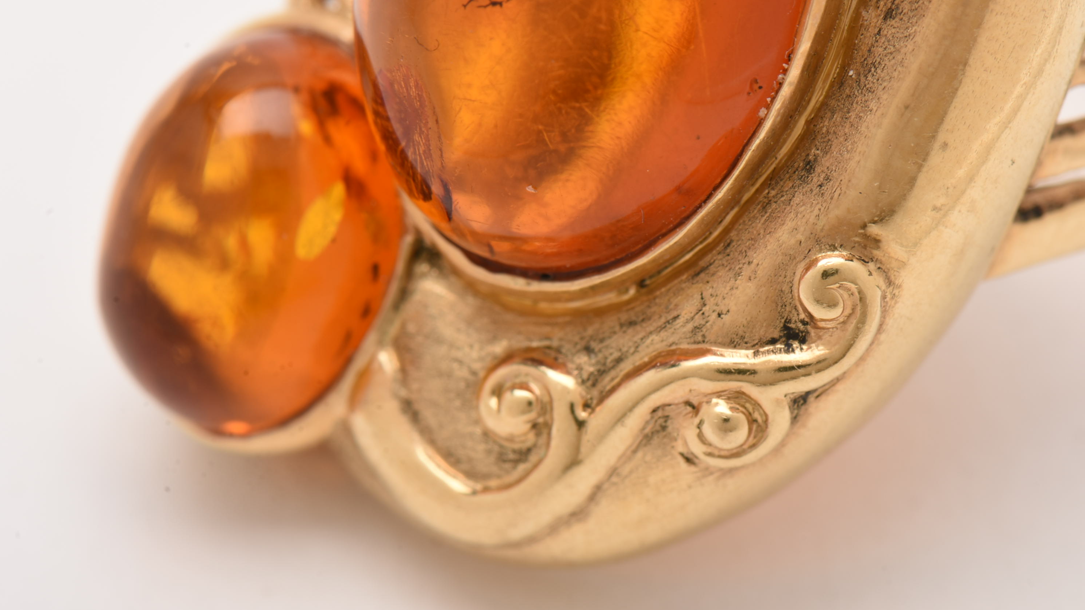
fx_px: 3870
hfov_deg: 16.0
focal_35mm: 135
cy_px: 309
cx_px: 545
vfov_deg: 9.0
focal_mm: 85
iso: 100
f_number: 22
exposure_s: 1/125
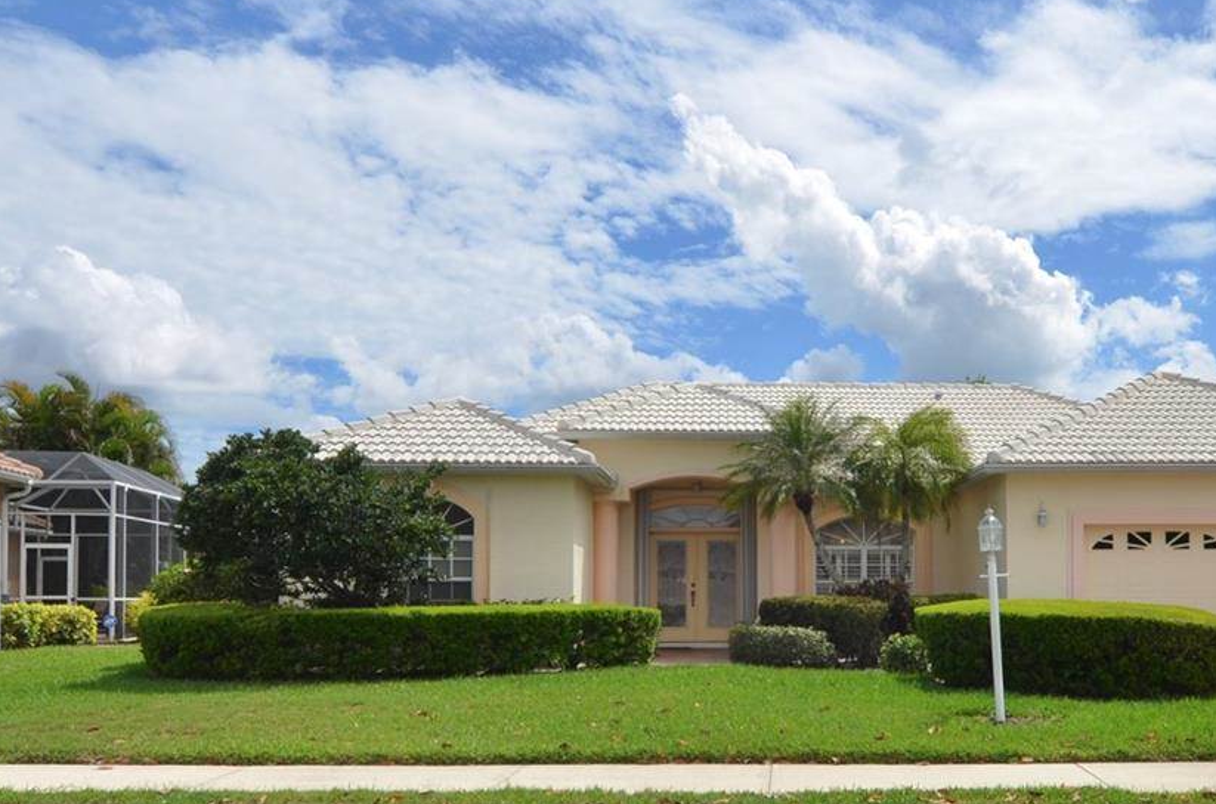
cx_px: 751
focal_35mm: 35
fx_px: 1179
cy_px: 553
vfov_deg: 37.1
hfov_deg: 54.0
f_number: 10
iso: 100
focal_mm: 12
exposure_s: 1/400
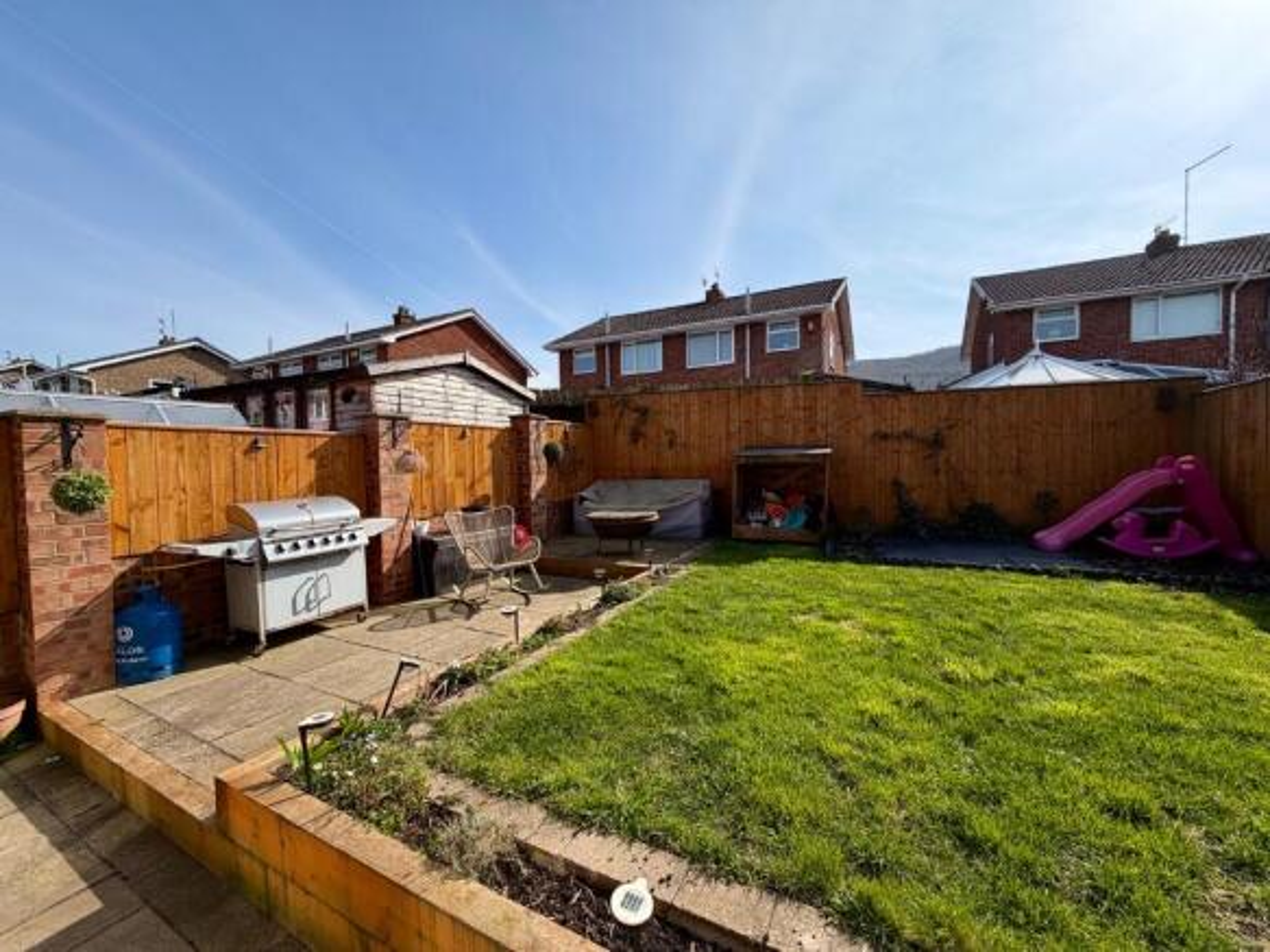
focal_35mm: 14
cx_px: 635
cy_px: 476
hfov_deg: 102.1
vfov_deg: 85.7
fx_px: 514
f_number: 2.2
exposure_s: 1/1235
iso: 25
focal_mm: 2.22
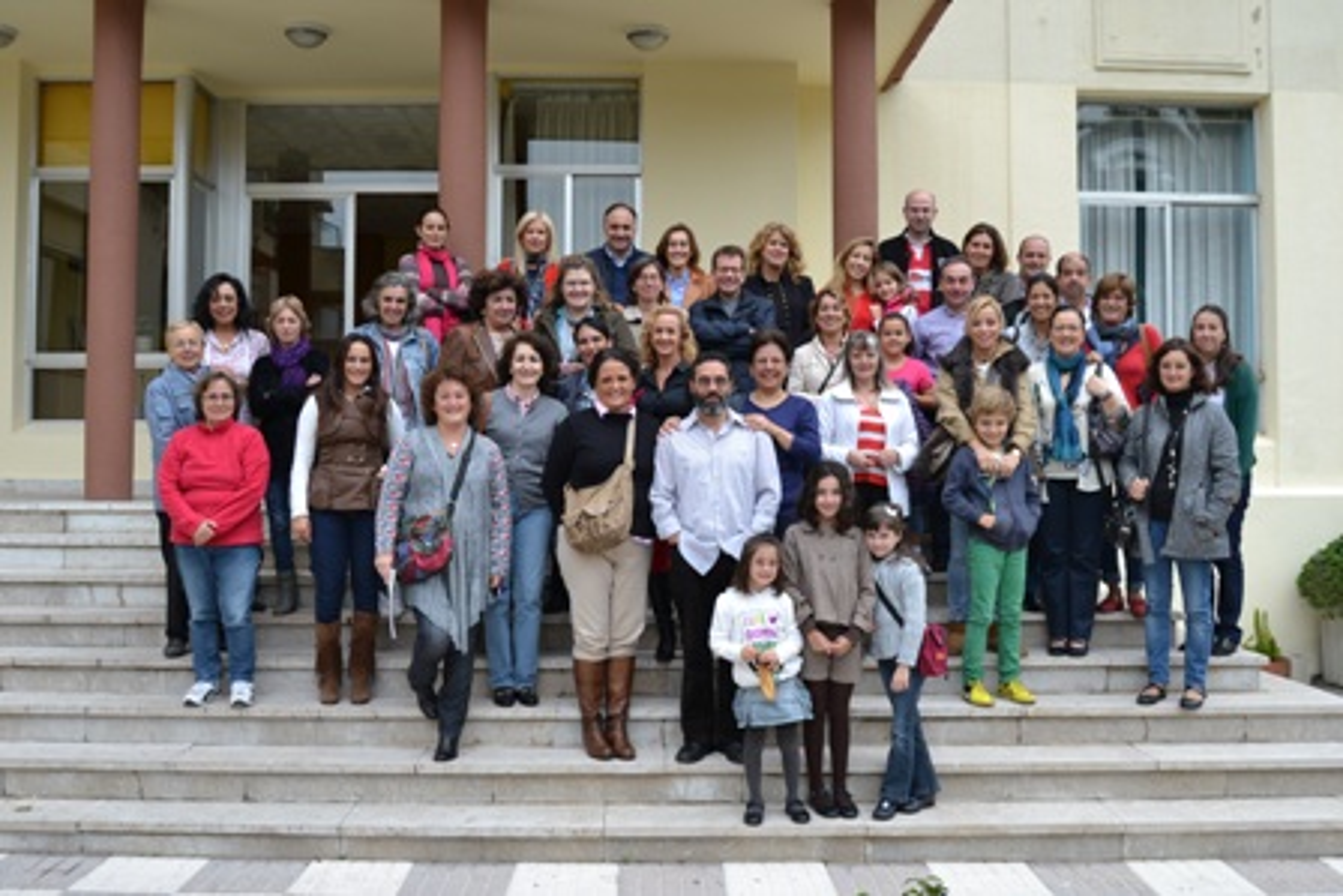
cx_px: 672
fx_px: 1231
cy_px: 448
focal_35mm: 33
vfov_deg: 40.0
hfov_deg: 57.2
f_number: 5.6
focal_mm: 22
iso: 160
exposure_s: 1/125
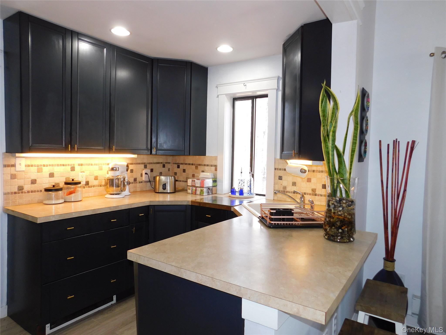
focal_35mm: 23
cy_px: 168
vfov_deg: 58.9
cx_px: 223
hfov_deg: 73.9
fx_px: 296
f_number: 3
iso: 160
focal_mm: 4
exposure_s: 1/30
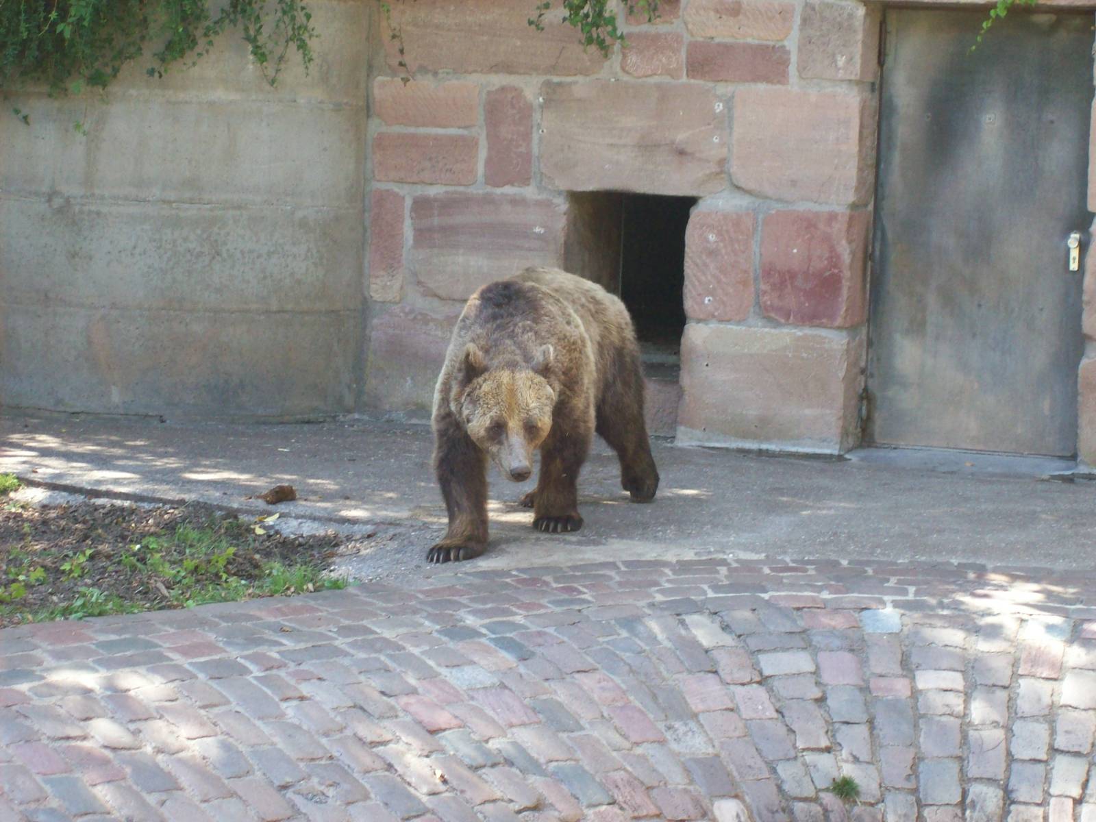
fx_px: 3419
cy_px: 411
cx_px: 548
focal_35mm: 108
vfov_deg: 13.7
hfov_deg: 18.2
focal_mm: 18
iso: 160
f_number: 4.8
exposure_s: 1/61.7
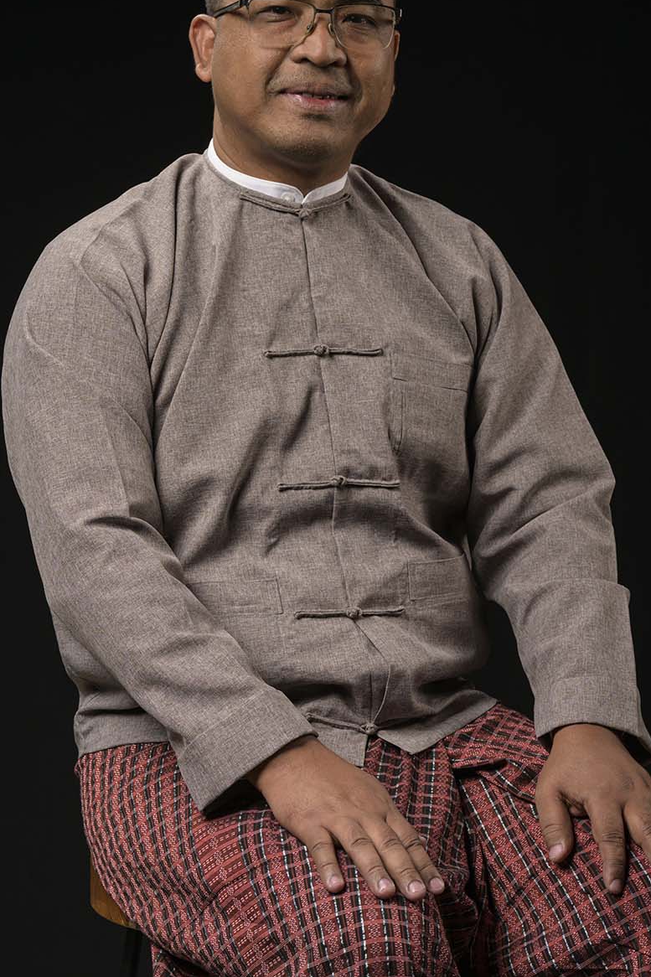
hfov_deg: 13.0
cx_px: 361
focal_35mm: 105
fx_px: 2849
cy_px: 410
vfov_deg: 19.4
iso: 250
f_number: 8
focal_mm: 85
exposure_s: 1/200
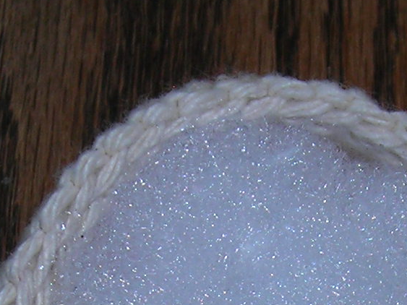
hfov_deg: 11.3
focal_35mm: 175
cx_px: 258
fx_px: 2057
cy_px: 593
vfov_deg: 8.1
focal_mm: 6.3
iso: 50
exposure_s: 1/60.1
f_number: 3.2
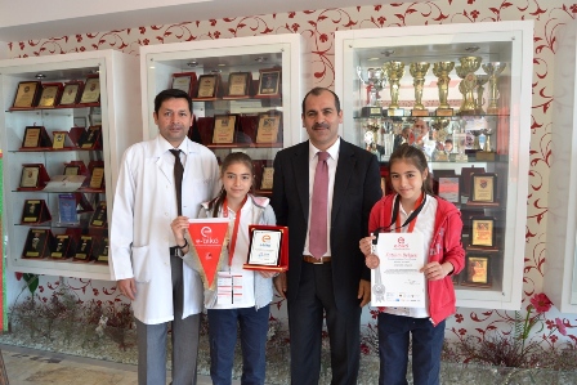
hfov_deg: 67.4
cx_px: 288
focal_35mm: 27
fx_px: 433
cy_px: 192
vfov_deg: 48.0
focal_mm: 18
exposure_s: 1/60
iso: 400
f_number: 5.6
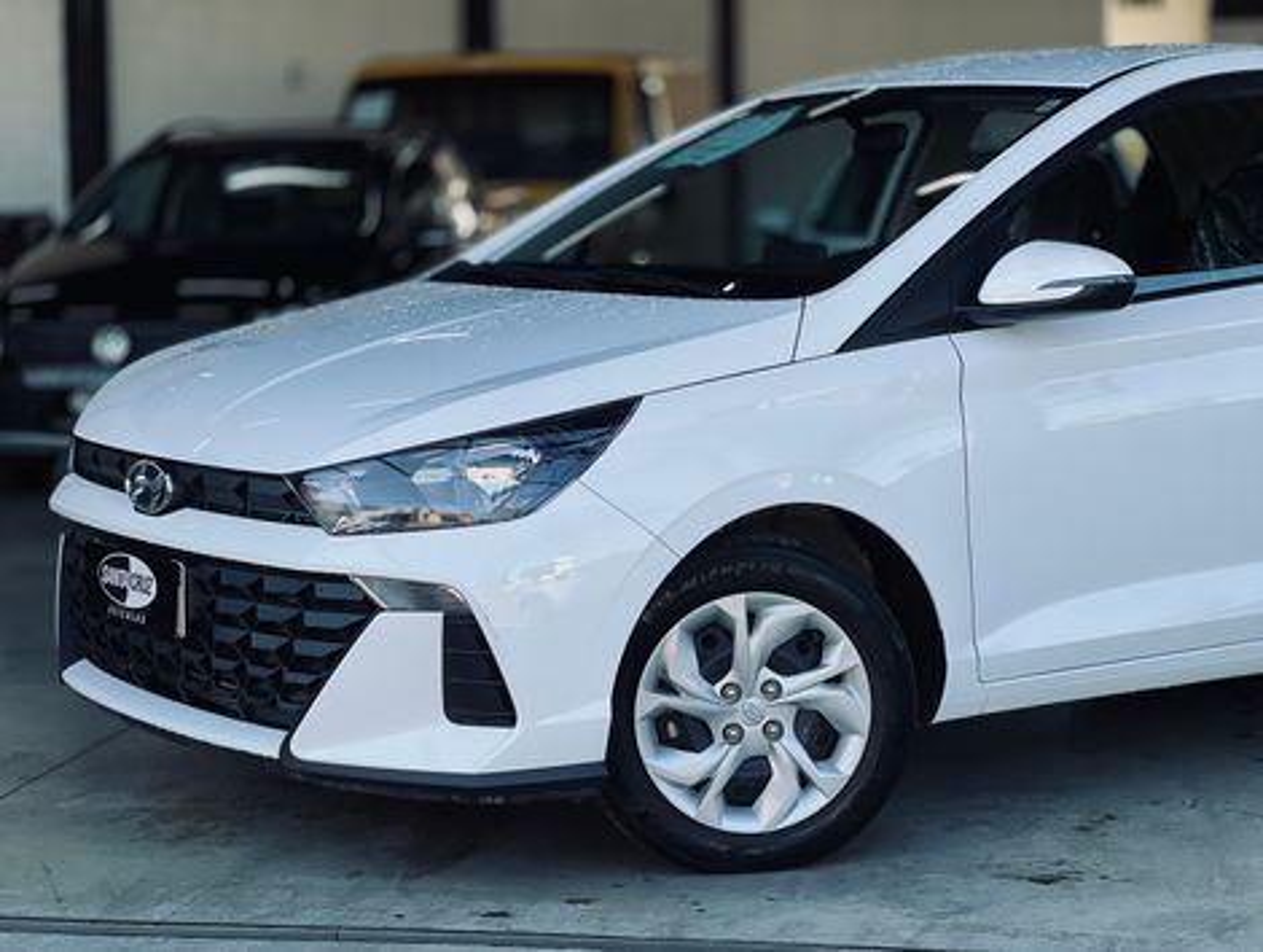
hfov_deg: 25.3
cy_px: 476
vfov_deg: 19.2
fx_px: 2814
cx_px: 632
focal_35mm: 77
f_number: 2.8
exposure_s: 1/121
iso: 32
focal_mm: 9
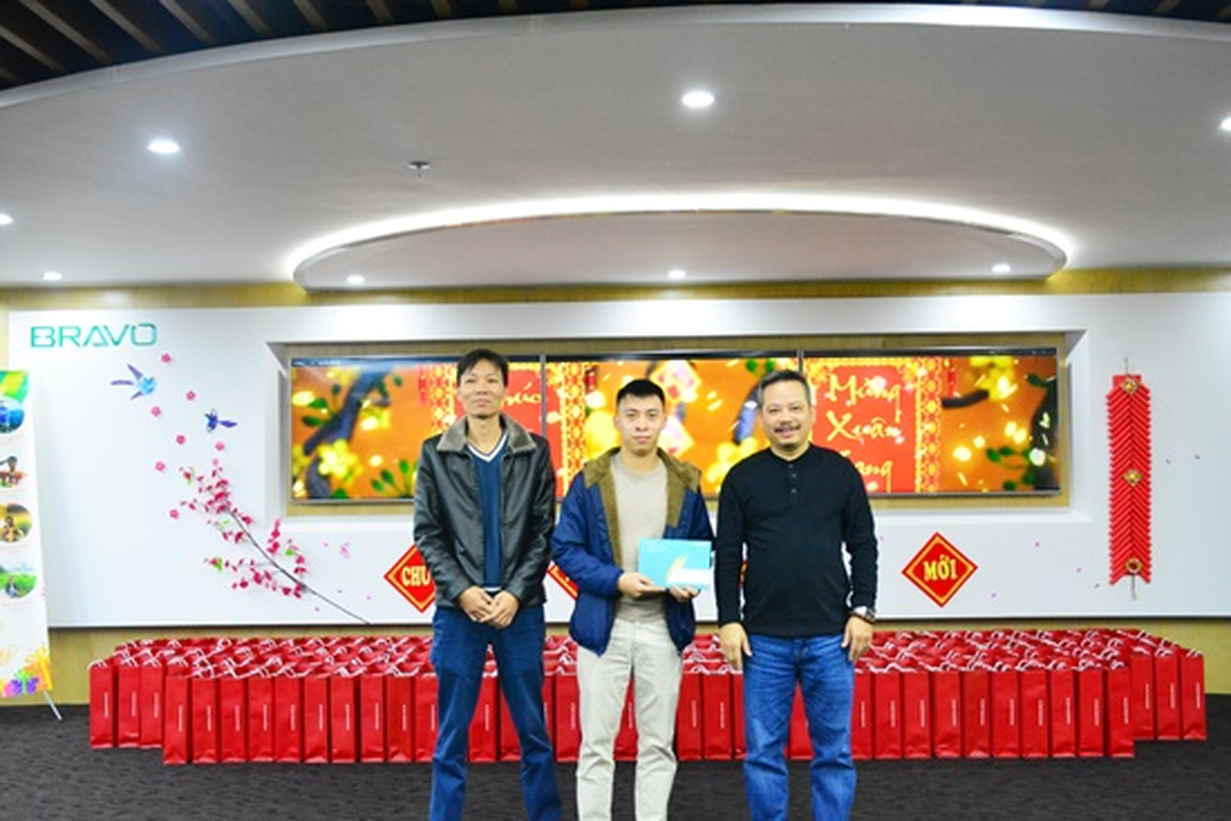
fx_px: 1180
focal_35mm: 34
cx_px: 616
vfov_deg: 38.4
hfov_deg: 55.1
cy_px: 410
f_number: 4
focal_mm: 23
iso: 3200
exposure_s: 1/250
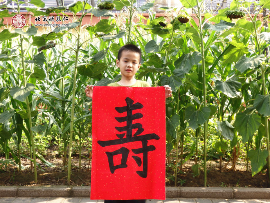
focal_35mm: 40
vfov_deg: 35.9
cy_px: 102
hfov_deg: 46.8
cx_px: 135
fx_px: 312
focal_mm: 7.3
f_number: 3.7
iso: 100
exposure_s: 1/125
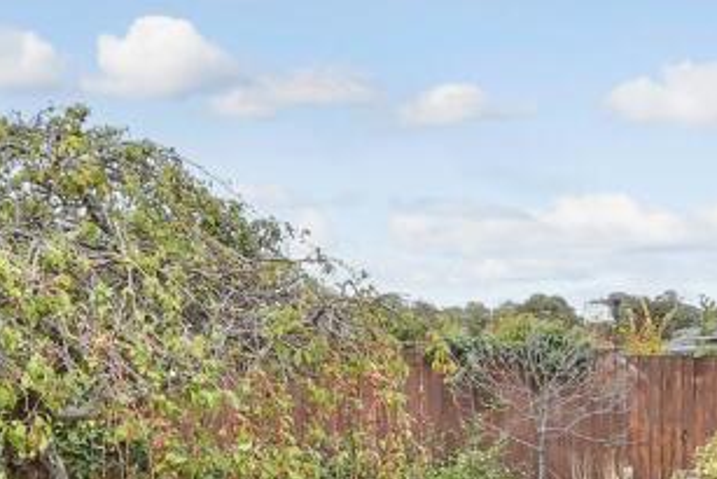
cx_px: 425
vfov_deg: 26.7
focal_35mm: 50
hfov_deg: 39.4
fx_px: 996
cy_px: 347
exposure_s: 1/100
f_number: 8
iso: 160
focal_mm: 10
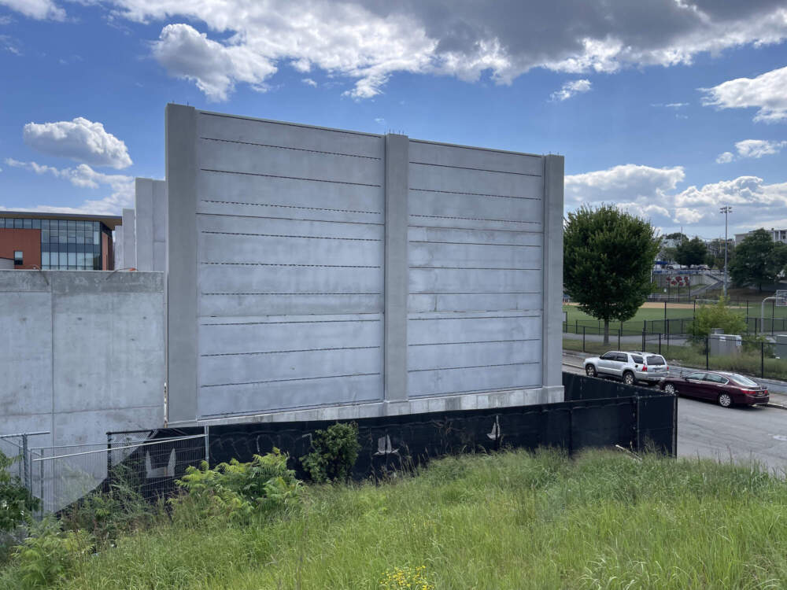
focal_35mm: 25
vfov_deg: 54.9
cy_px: 295
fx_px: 568
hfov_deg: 69.4
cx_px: 394
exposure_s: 1/2597
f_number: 1.6
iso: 32
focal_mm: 5.1
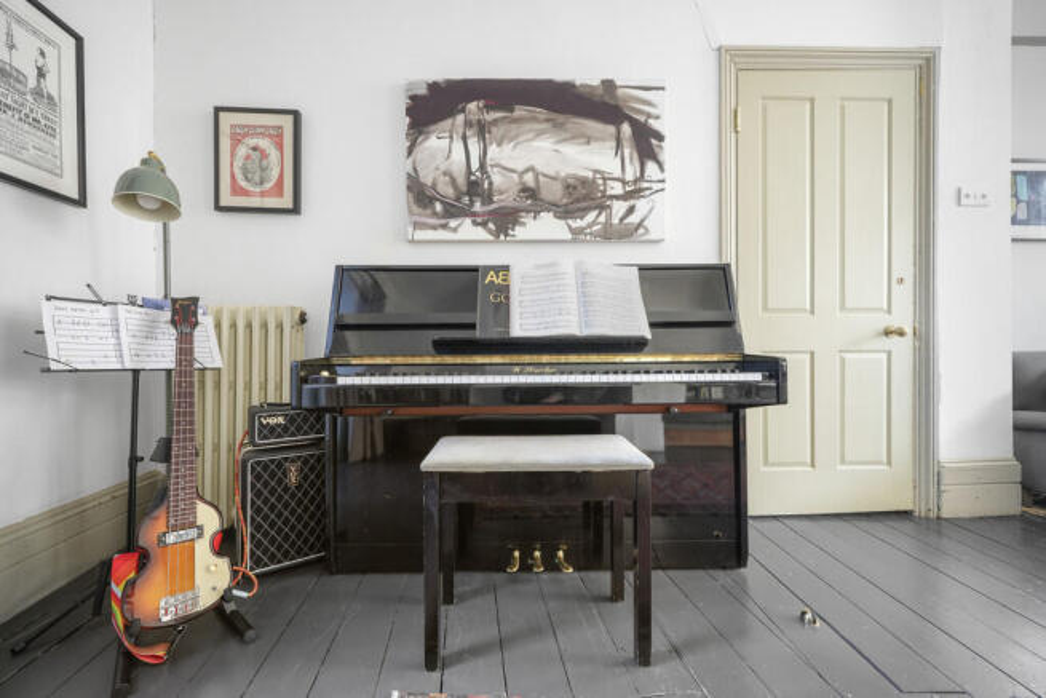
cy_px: 349
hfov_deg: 104.2
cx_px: 523
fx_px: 407
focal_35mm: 14
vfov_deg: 81.2
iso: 800
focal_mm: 14
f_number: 8
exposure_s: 1/3
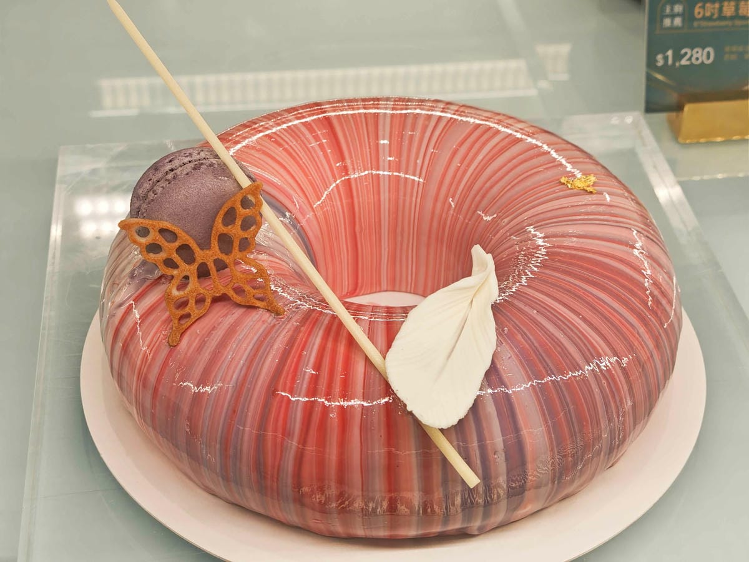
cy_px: 281
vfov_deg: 23.7
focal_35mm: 62
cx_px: 374
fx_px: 1342
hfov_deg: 31.2
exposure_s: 1/120
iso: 136
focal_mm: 8.72
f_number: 2.8
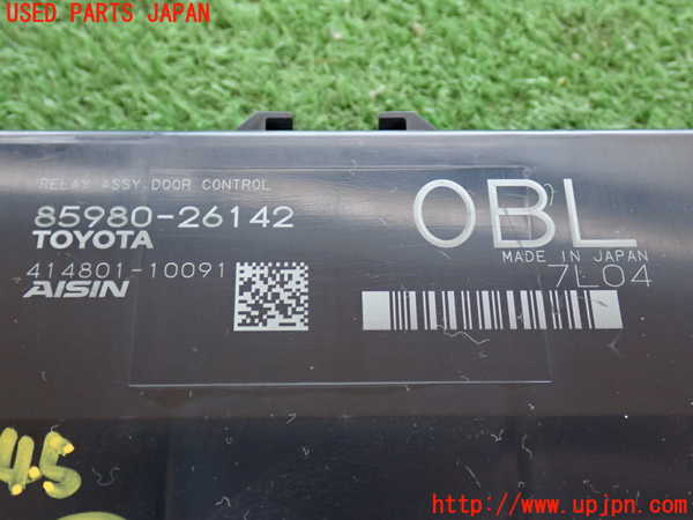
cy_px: 260
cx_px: 346
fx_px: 881
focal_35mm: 44
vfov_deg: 32.9
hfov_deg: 42.9
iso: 800
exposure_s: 1/20
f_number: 2.9
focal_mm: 7.84
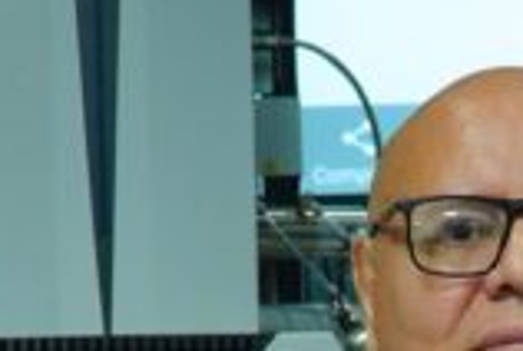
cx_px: 566
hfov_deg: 10.3
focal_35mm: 196
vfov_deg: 6.9
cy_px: 570
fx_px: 2859
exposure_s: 1/60
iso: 400
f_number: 5
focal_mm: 27
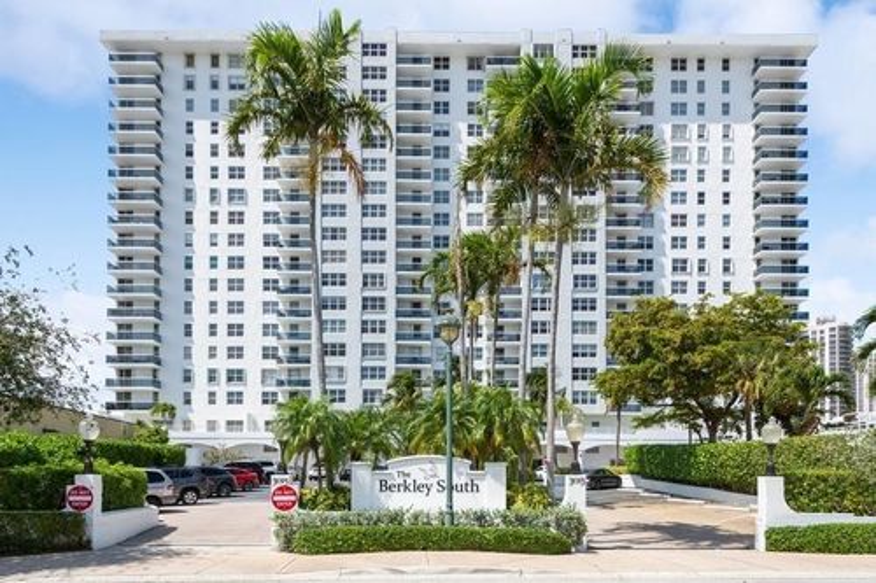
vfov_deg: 53.1
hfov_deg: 73.8
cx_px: 438
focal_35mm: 24
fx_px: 584
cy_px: 292
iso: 200
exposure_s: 1/3200
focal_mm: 16
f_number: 4.5
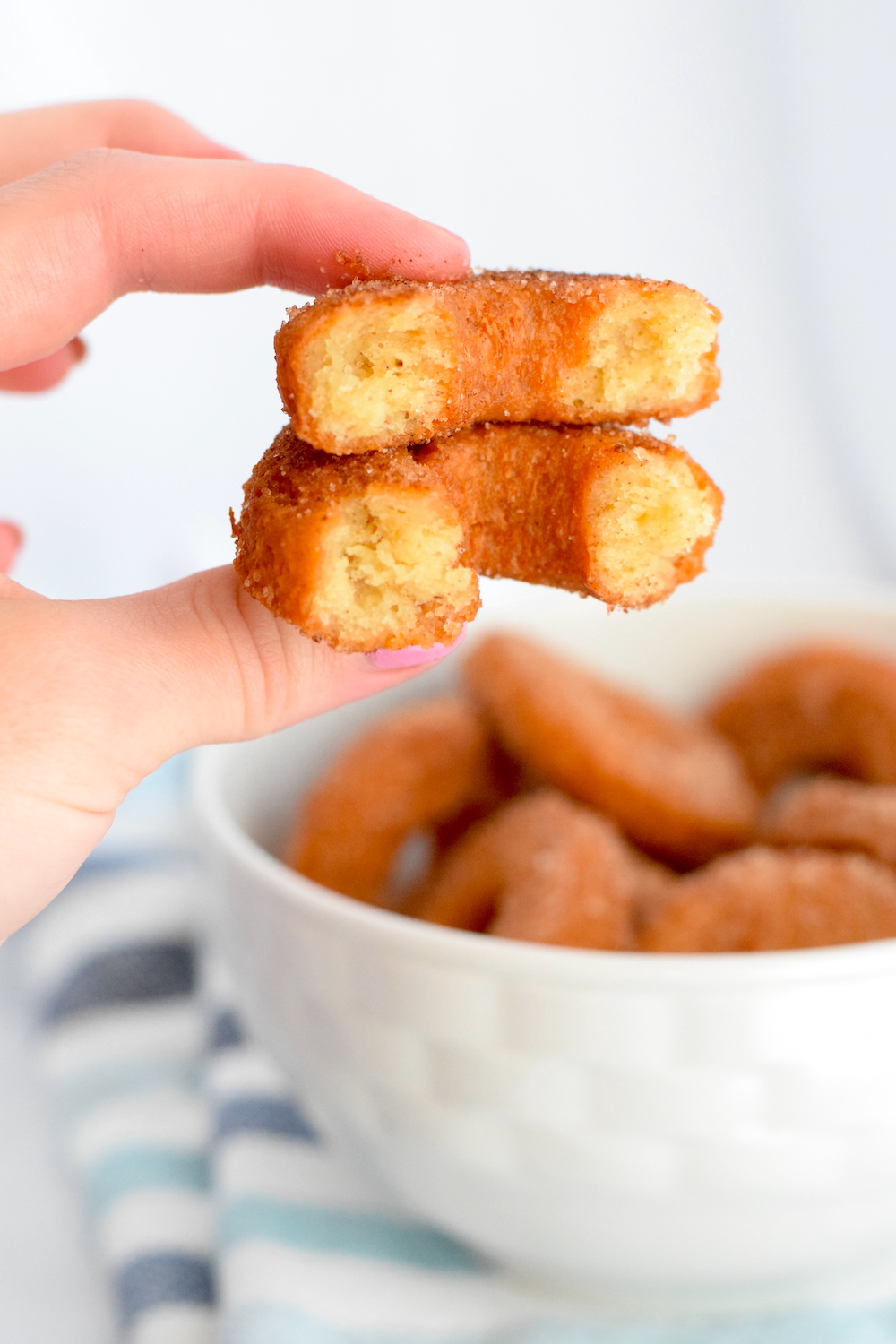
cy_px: 672
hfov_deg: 18.2
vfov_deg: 27.0
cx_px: 448
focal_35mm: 75
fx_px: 2800
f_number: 3.5
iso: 4000
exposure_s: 1/800
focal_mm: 50
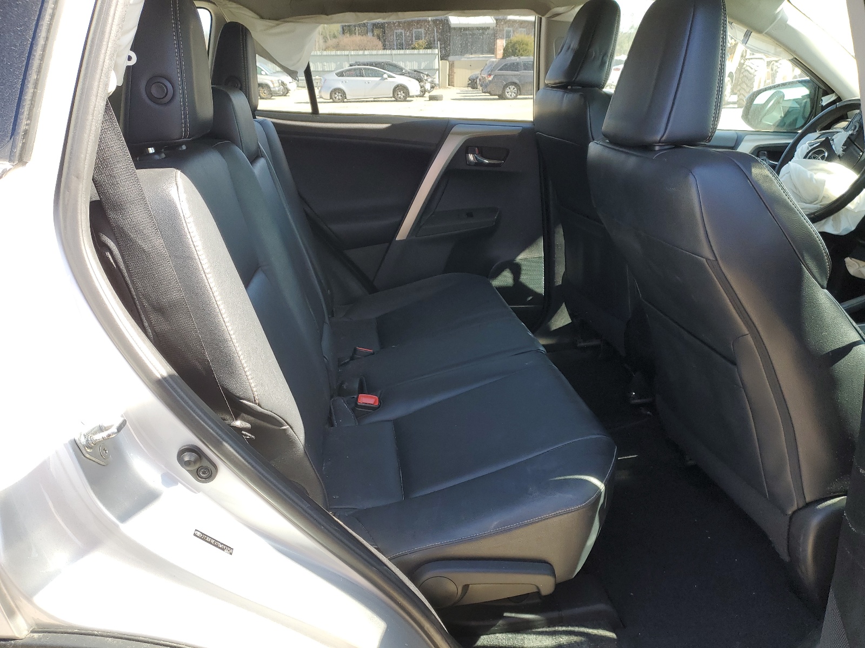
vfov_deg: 53.1
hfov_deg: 67.3
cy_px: 324
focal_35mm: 26
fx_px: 650
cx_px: 432
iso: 50
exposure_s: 1/263
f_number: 1.5
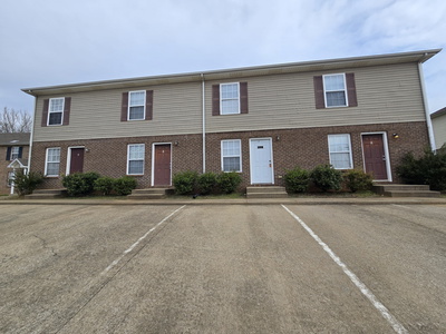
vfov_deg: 89.9
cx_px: 223
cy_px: 167
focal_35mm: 13
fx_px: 167
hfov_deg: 106.2
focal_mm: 2.2
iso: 50
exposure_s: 1/2650
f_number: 2.2
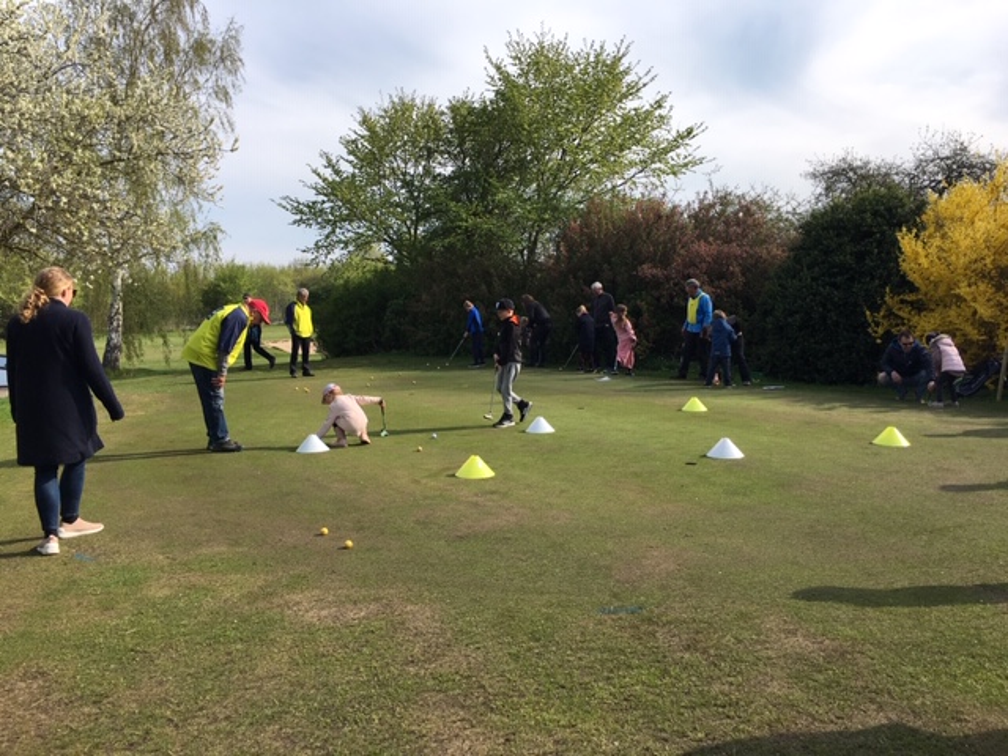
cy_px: 378
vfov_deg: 48.2
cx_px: 504
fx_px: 844
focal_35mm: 29
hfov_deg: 61.7
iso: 25
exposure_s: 1/1261
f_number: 2.2
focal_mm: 4.15
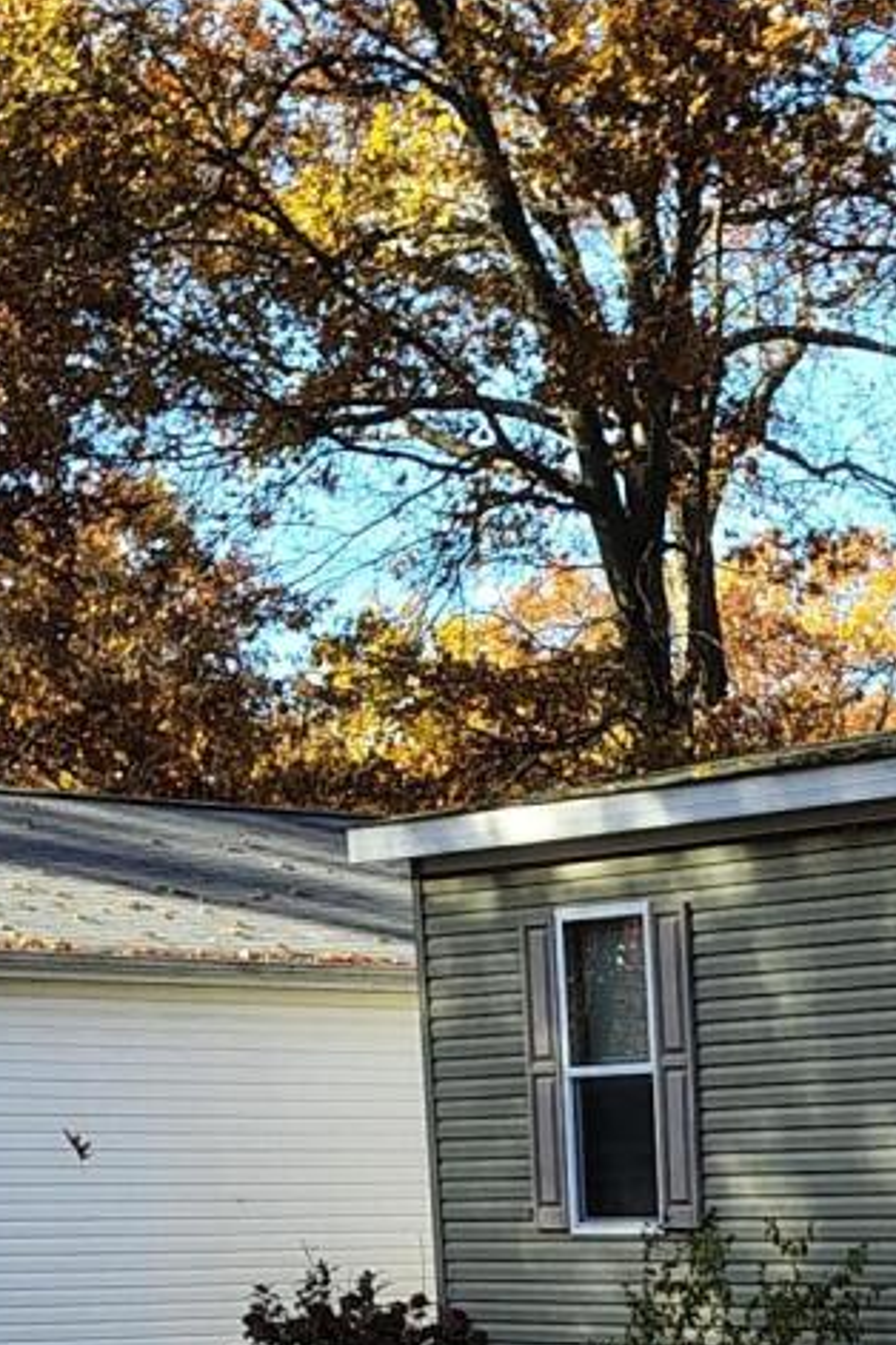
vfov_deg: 17.9
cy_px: 1816
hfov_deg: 12.1
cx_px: 1510
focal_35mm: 106
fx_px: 3957
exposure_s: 1/288
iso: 100
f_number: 1.8
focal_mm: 5.56
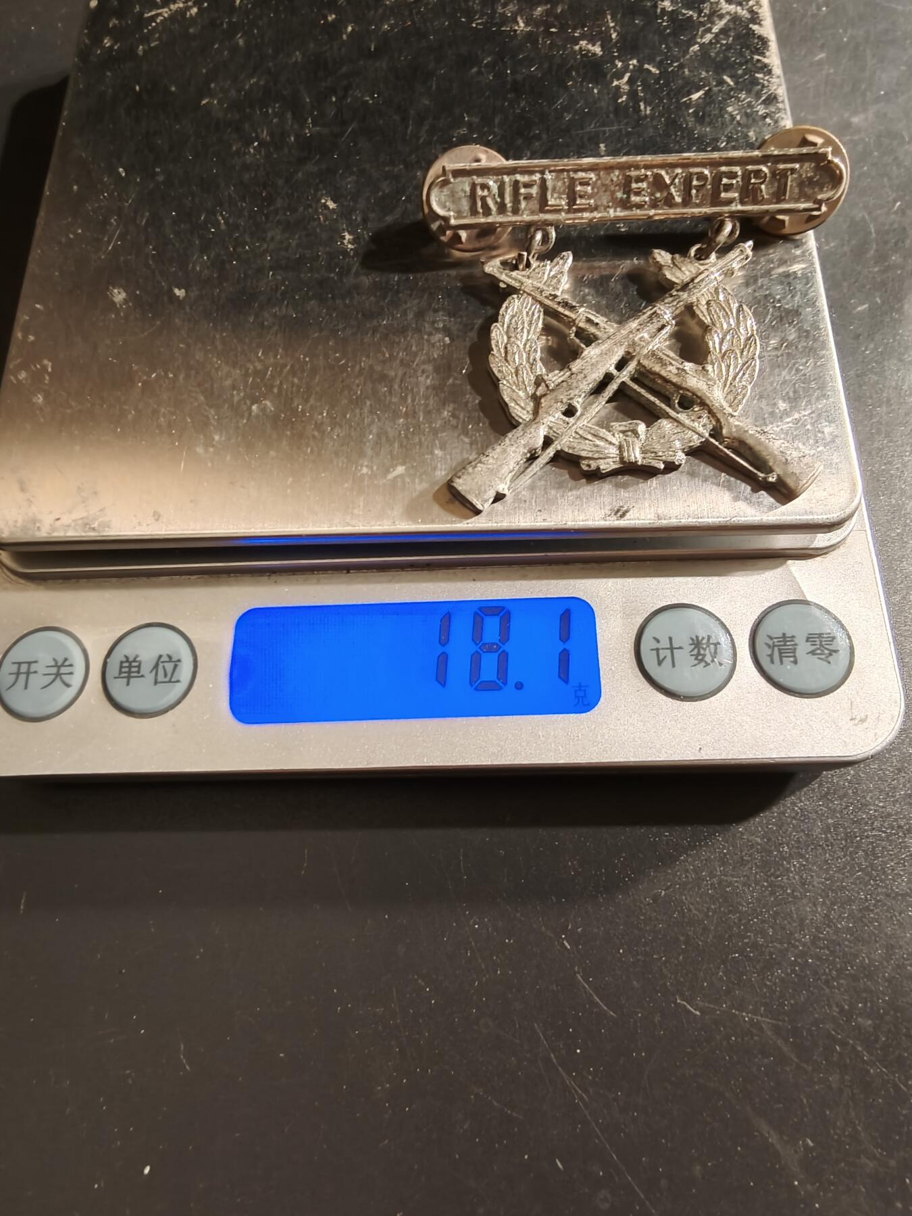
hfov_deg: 58.9
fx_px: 808
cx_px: 456
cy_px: 608
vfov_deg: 73.9
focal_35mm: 23
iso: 320
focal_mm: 2.32
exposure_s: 1/50
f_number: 2
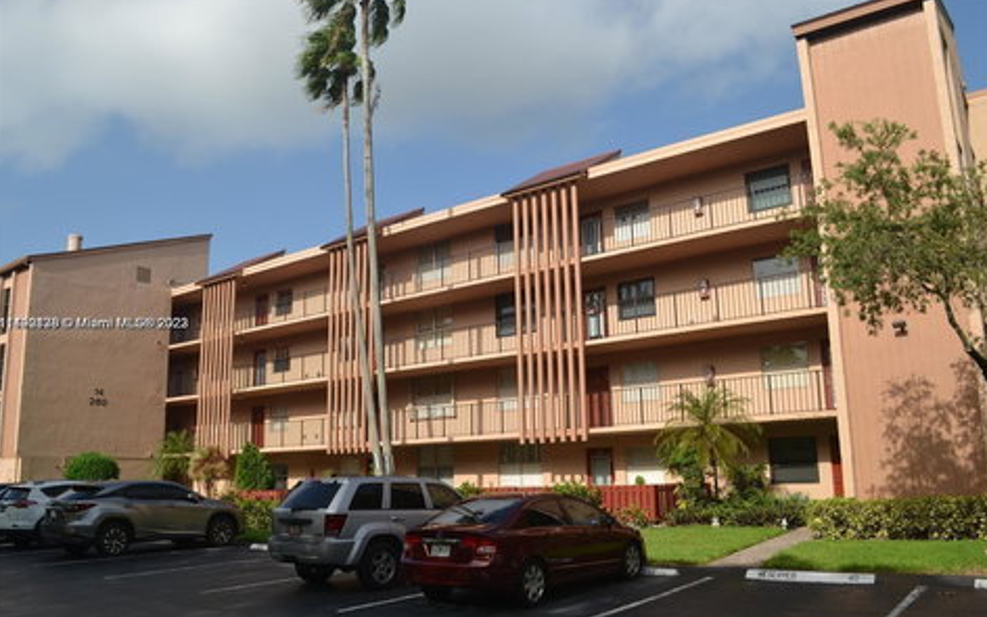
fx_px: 753
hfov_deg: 66.5
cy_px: 324
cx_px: 489
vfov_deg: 44.5
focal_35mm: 28
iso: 100
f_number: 8
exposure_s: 1/250
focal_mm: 18
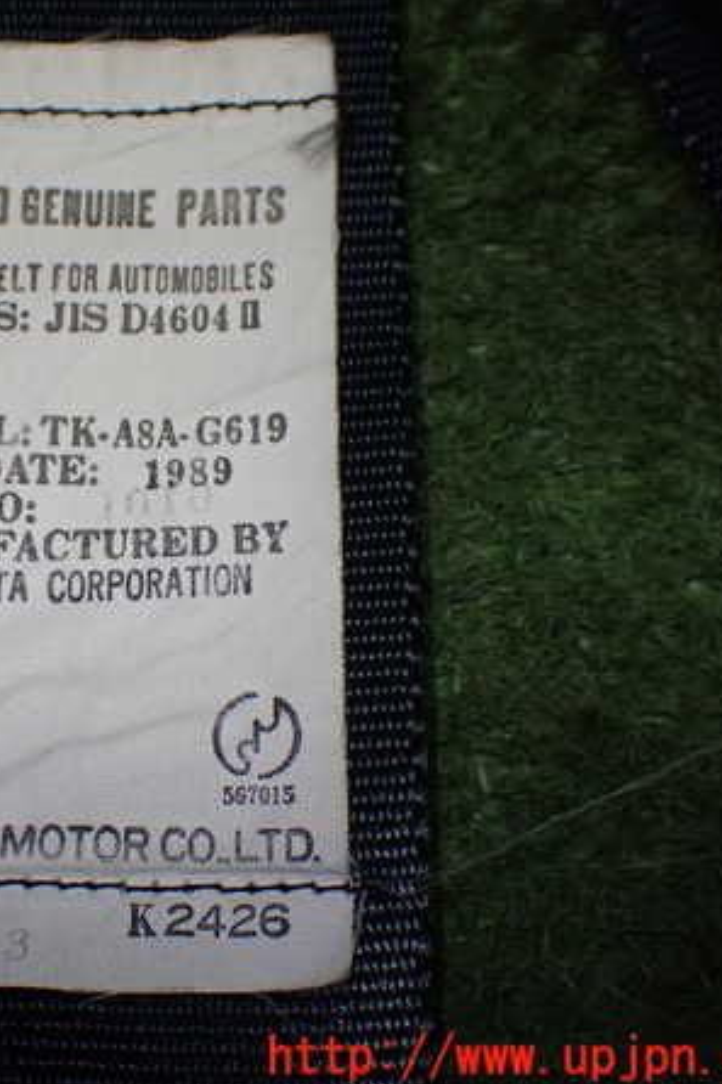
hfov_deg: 19.1
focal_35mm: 70
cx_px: 88
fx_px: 2107
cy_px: 542
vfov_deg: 28.9
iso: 500
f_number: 3.2
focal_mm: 9.01
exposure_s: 1/200
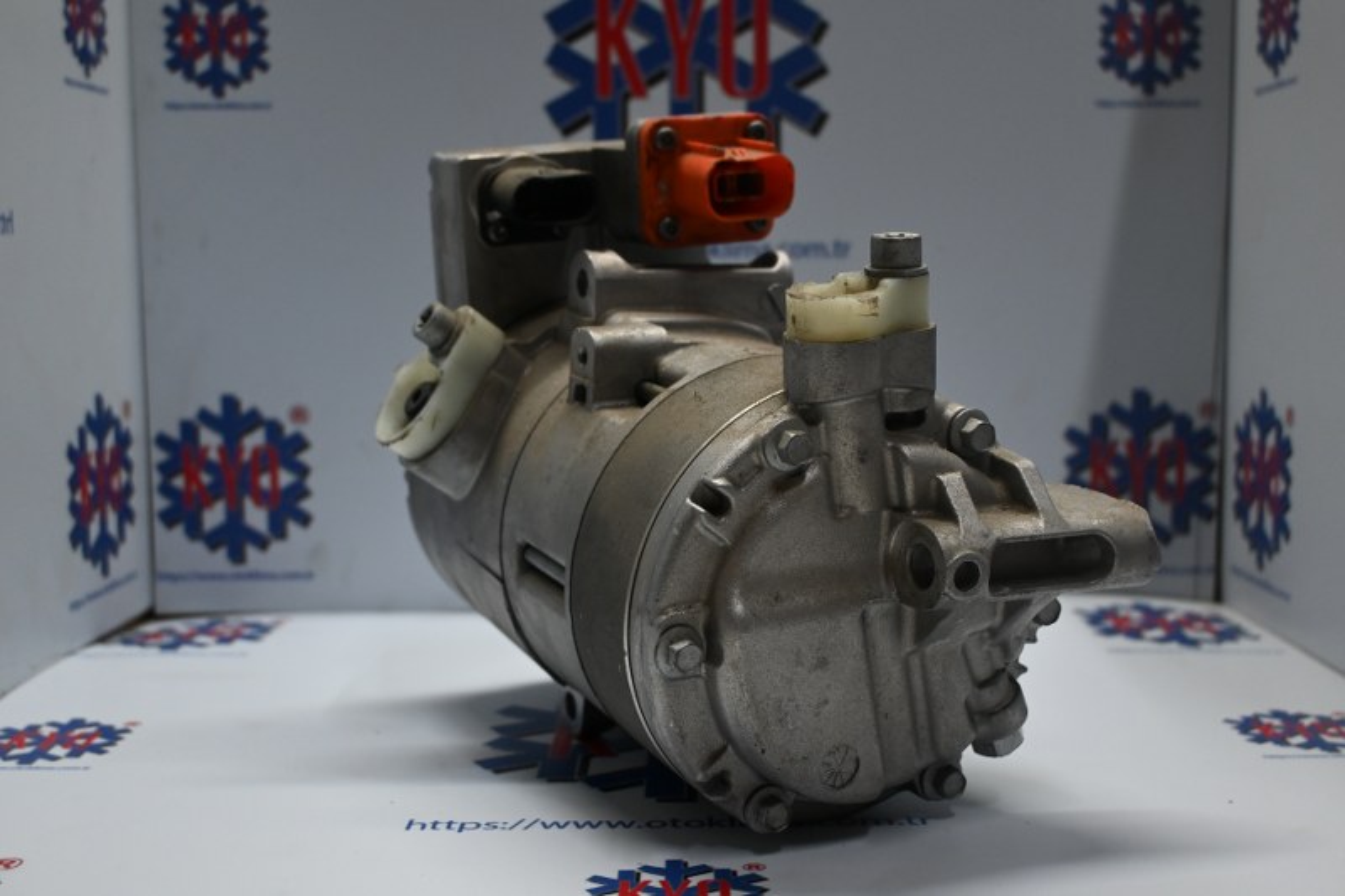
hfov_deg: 47.2
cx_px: 672
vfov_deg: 32.4
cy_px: 448
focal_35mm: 41
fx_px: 1541
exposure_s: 1/125
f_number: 4.5
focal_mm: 27.5
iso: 800
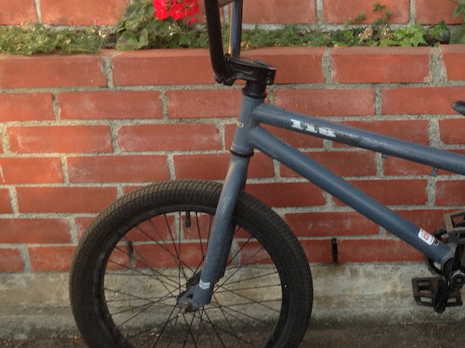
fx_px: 846
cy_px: 188
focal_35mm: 63
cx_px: 425
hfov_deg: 29.4
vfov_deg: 23.3
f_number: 2.4
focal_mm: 4.12
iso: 64
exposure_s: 1/120
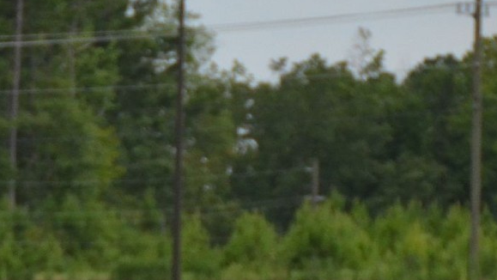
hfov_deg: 3.9
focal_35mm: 555
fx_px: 7316
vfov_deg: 2.2
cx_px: -453
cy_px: 618
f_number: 5
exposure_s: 1/1000
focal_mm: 82
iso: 720
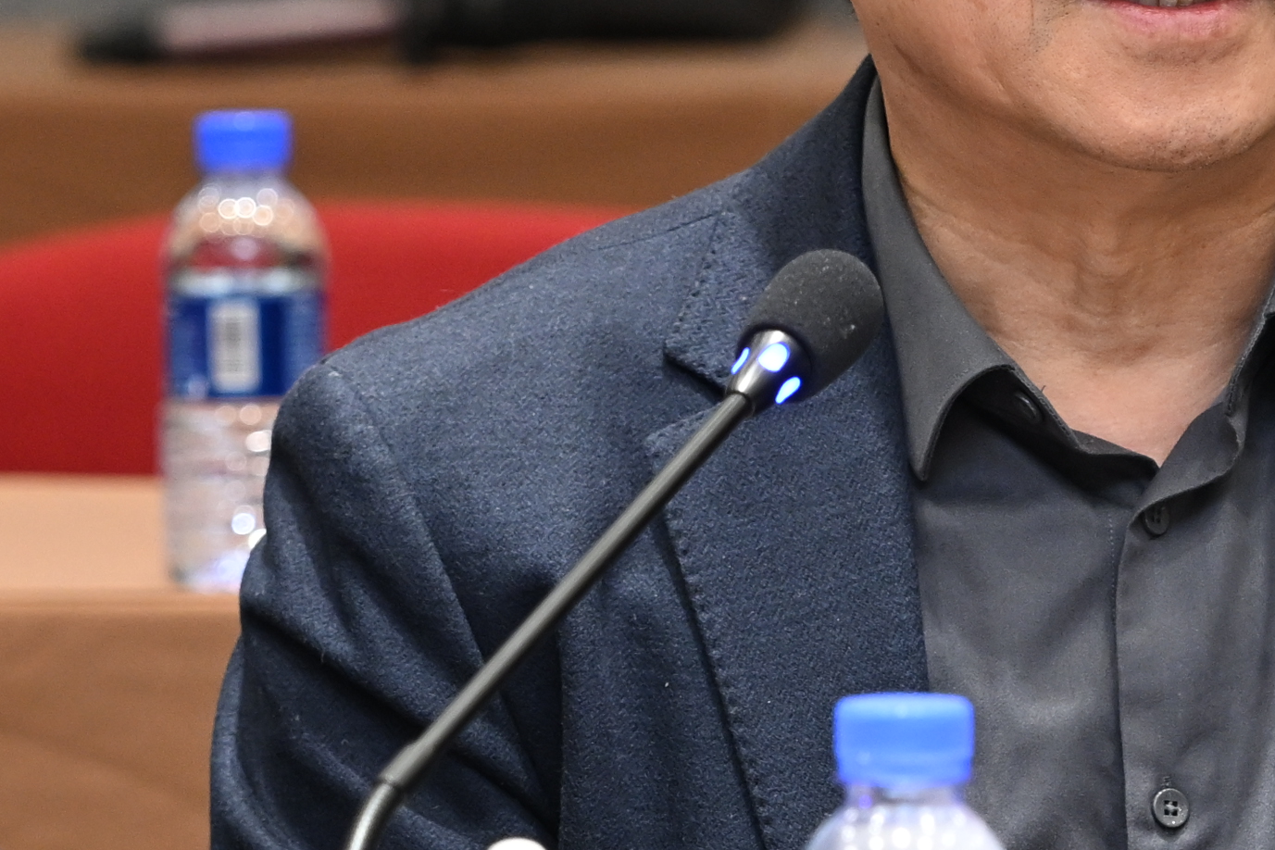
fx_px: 17105
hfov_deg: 4.3
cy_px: 272
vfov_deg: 2.8
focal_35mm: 483
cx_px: 867
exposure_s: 1/125
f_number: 4
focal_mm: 110
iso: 1000
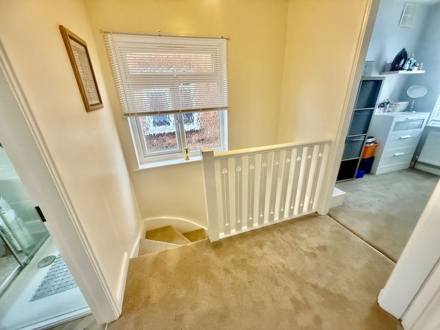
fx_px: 178
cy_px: 165
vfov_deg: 85.7
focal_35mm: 14
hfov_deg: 102.1
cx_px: 220
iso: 250
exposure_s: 1/50
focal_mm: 2.22
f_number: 2.2
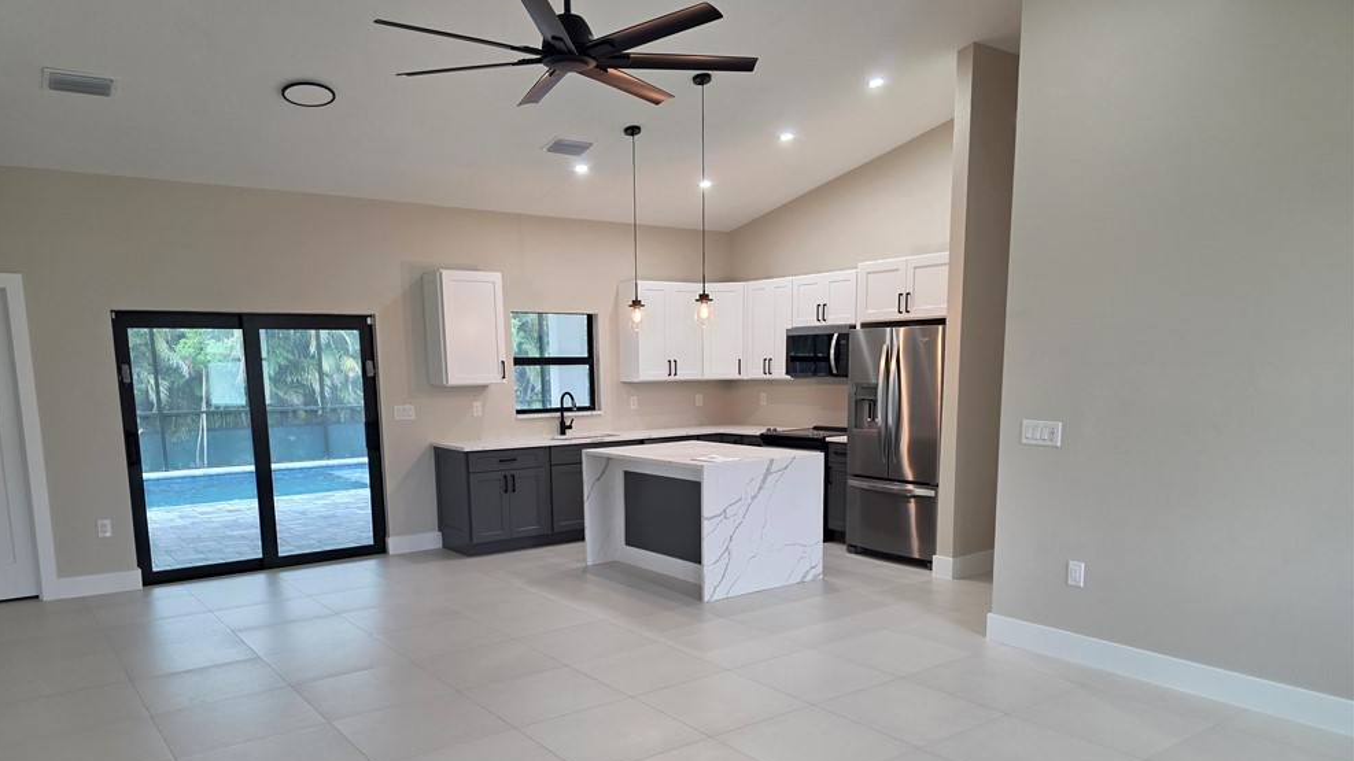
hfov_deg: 71.9
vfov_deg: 43.9
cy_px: 494
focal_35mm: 26
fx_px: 933
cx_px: 653
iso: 200
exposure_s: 1/120
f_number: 1.7
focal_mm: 6.3
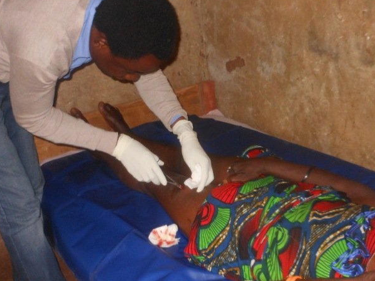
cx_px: 204
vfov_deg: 30.3
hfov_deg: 39.6
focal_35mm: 48
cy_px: 132
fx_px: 520
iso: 200
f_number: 3.7
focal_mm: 5
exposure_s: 1/25
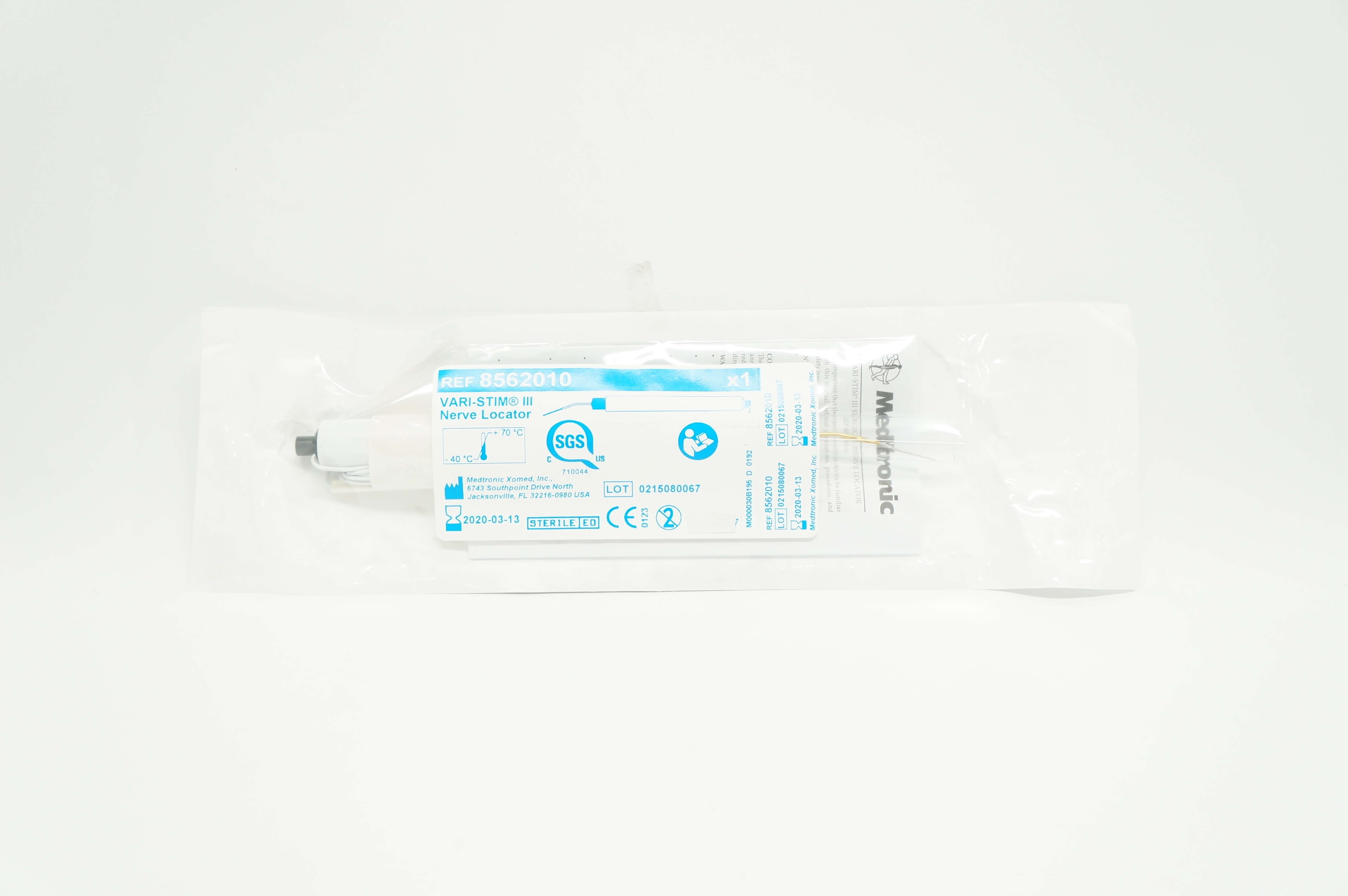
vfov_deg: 38.3
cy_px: 448
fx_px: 1290
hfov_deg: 55.2
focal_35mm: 34
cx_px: 674
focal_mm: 23
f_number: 4.5
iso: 400
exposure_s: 1/100
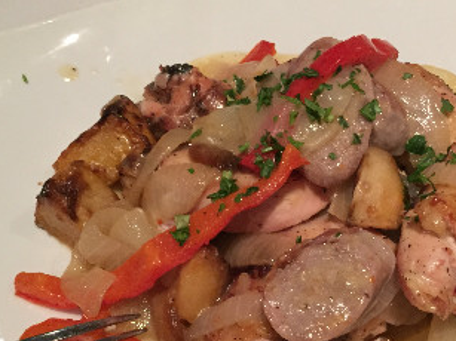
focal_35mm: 52
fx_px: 685
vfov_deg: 27.9
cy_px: 221
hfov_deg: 36.5
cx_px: 297
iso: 500
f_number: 2.2
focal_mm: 4.15
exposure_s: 1/15
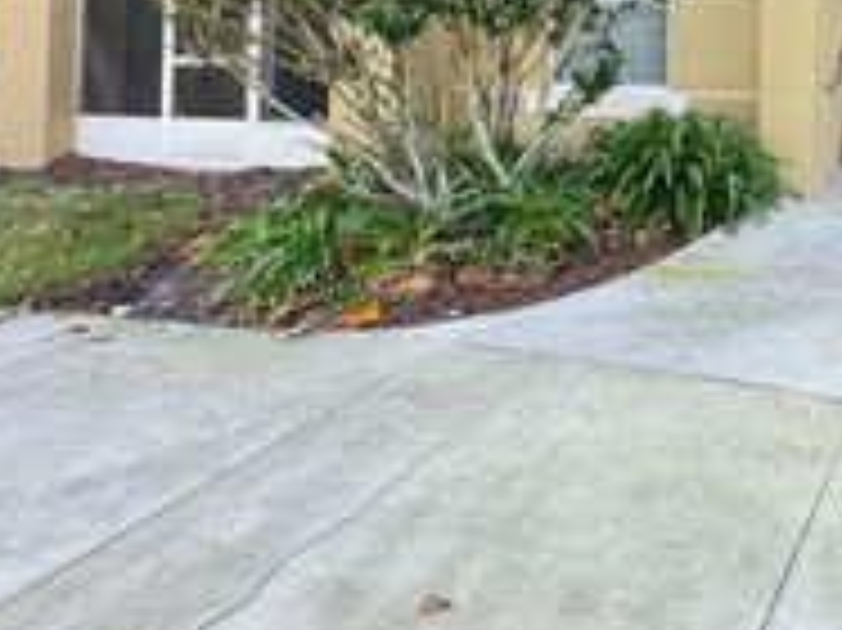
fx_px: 778
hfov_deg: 46.1
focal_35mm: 32
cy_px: -22
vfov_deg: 38.3
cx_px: 871
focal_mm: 2.22
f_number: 2.2
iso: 100
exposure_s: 1/99
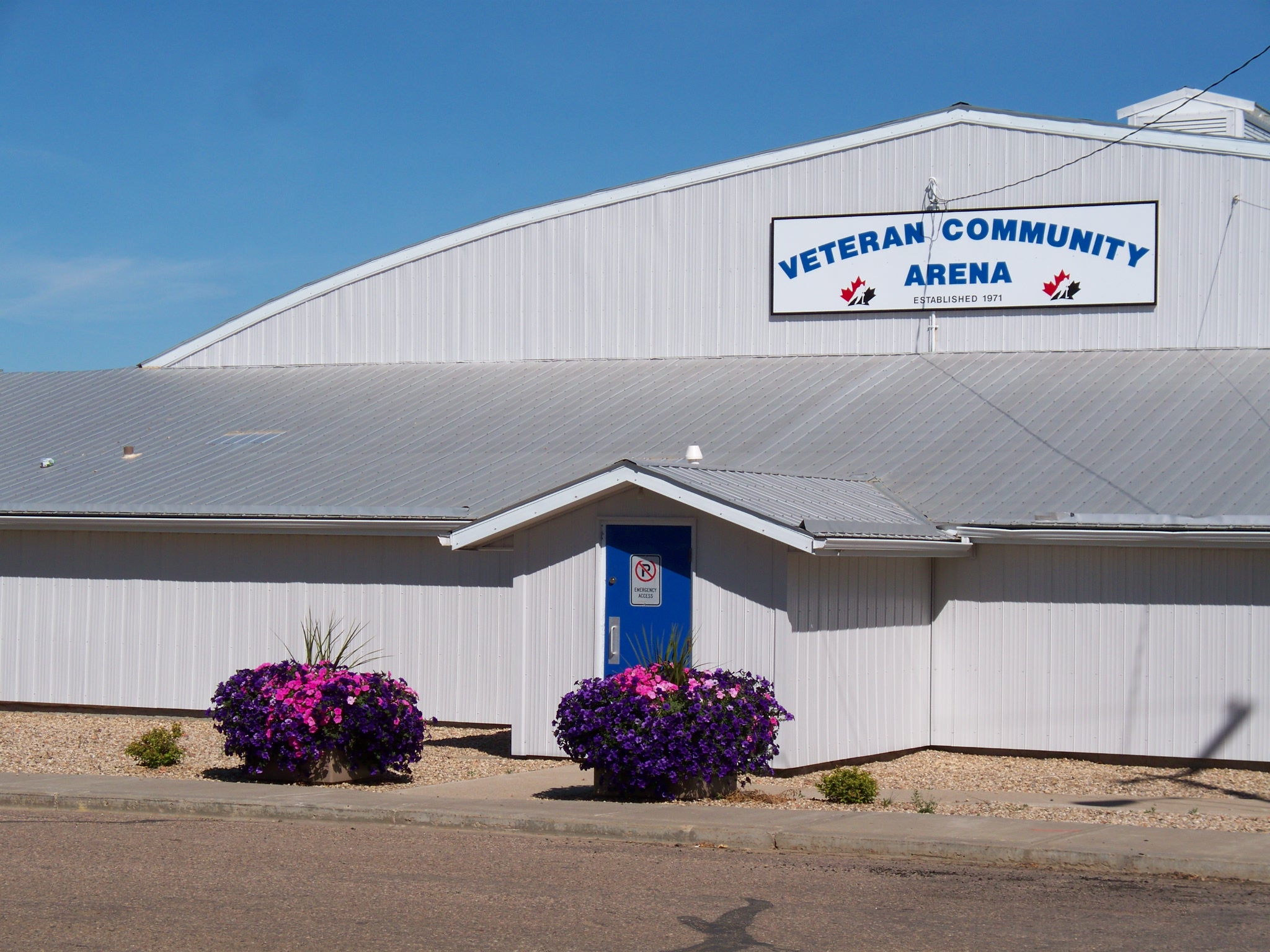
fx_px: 2935
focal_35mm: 80
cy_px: 476
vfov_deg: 18.4
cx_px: 635
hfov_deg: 24.4
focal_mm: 16.86
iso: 64
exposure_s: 1/640
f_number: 5.6
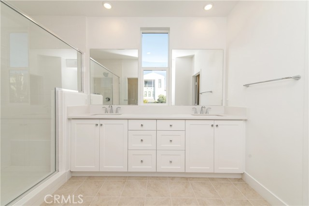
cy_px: 103
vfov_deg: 81.1
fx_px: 120
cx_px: 154
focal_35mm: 14
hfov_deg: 104.3
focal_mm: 14
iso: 160
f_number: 5.6
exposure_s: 1/125
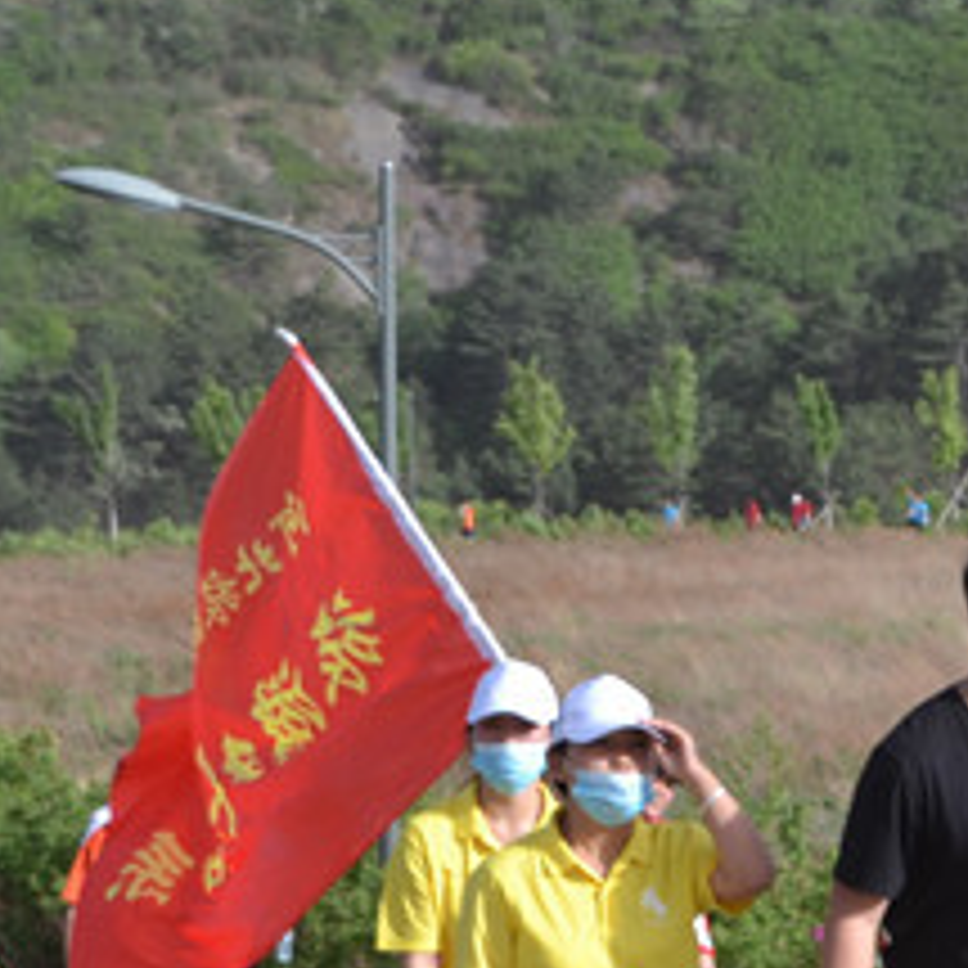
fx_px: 7213
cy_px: 797
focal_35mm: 228
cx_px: 1580
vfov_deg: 7.7
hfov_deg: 7.5
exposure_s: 1/160
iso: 100
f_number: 6.3
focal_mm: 40
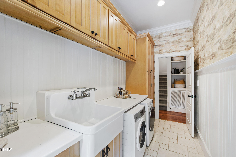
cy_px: 78
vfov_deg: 77.3
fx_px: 98
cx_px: 118
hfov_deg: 100.4
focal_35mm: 15
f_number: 8
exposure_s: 1/2
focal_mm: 10
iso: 100
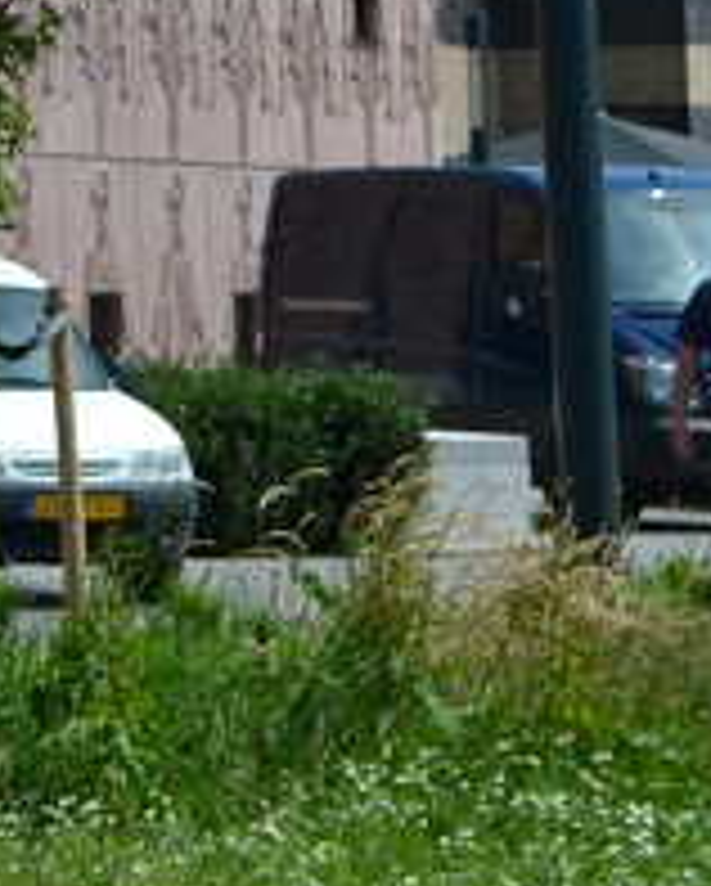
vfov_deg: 6.6
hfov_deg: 5.5
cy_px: -1109
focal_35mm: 278
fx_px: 7301
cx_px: -662
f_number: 8
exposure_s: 1/250
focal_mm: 40
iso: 100
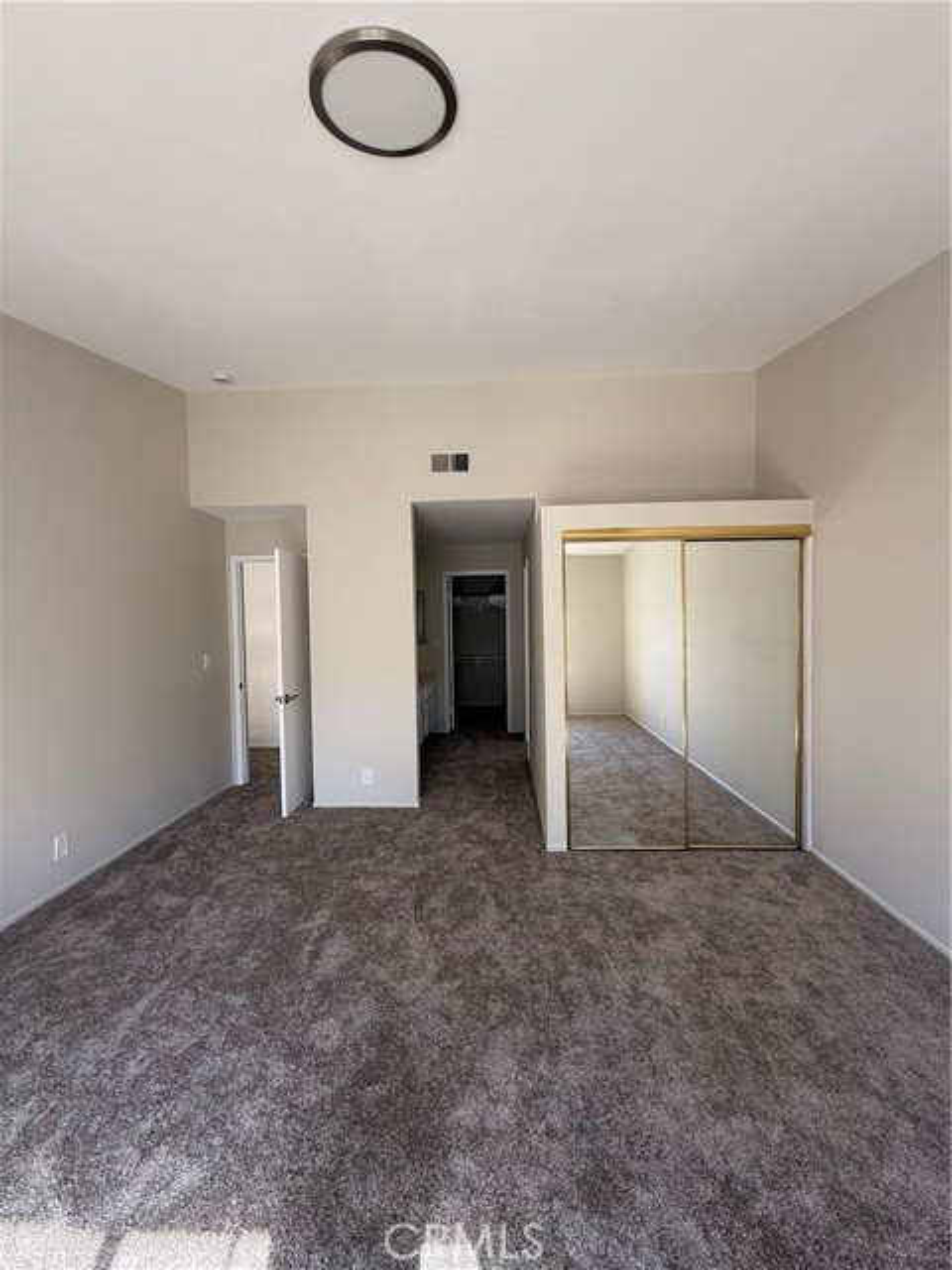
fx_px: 513
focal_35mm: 14
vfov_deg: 102.1
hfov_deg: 85.7
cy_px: 635
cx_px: 476
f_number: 2.2
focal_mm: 2.22
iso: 64
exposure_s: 1/99
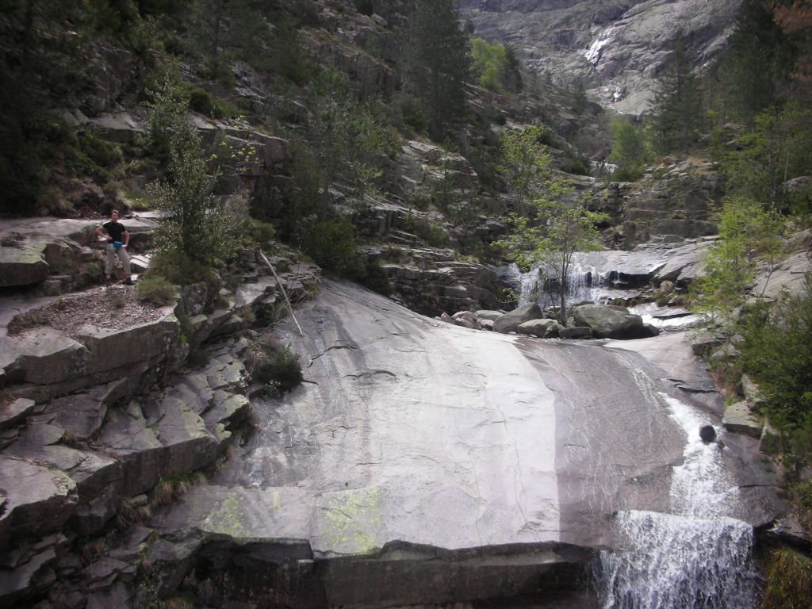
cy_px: 304
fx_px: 821
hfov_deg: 52.6
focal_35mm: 35
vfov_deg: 40.7
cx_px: 406
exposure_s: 1/380
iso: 50
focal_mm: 5.8
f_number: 3
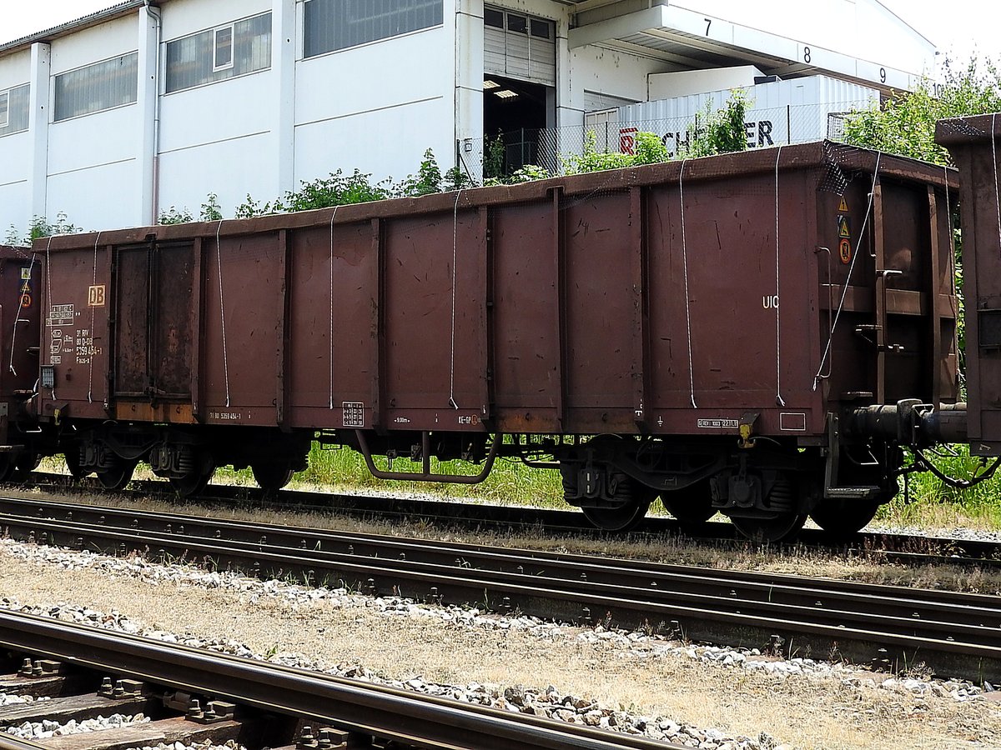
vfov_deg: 36.0
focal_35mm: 40
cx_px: 500
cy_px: 375
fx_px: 1157
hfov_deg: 46.8
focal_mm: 7.2
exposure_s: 1/400
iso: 100
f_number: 3.8
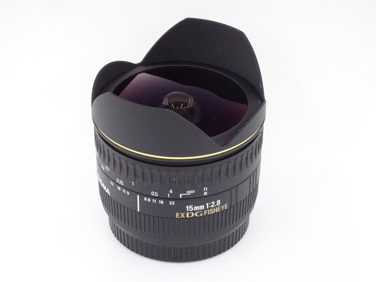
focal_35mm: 108
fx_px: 1173
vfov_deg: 13.7
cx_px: 188
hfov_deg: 18.2
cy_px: 141
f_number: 5
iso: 1600
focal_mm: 18.53
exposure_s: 1/125
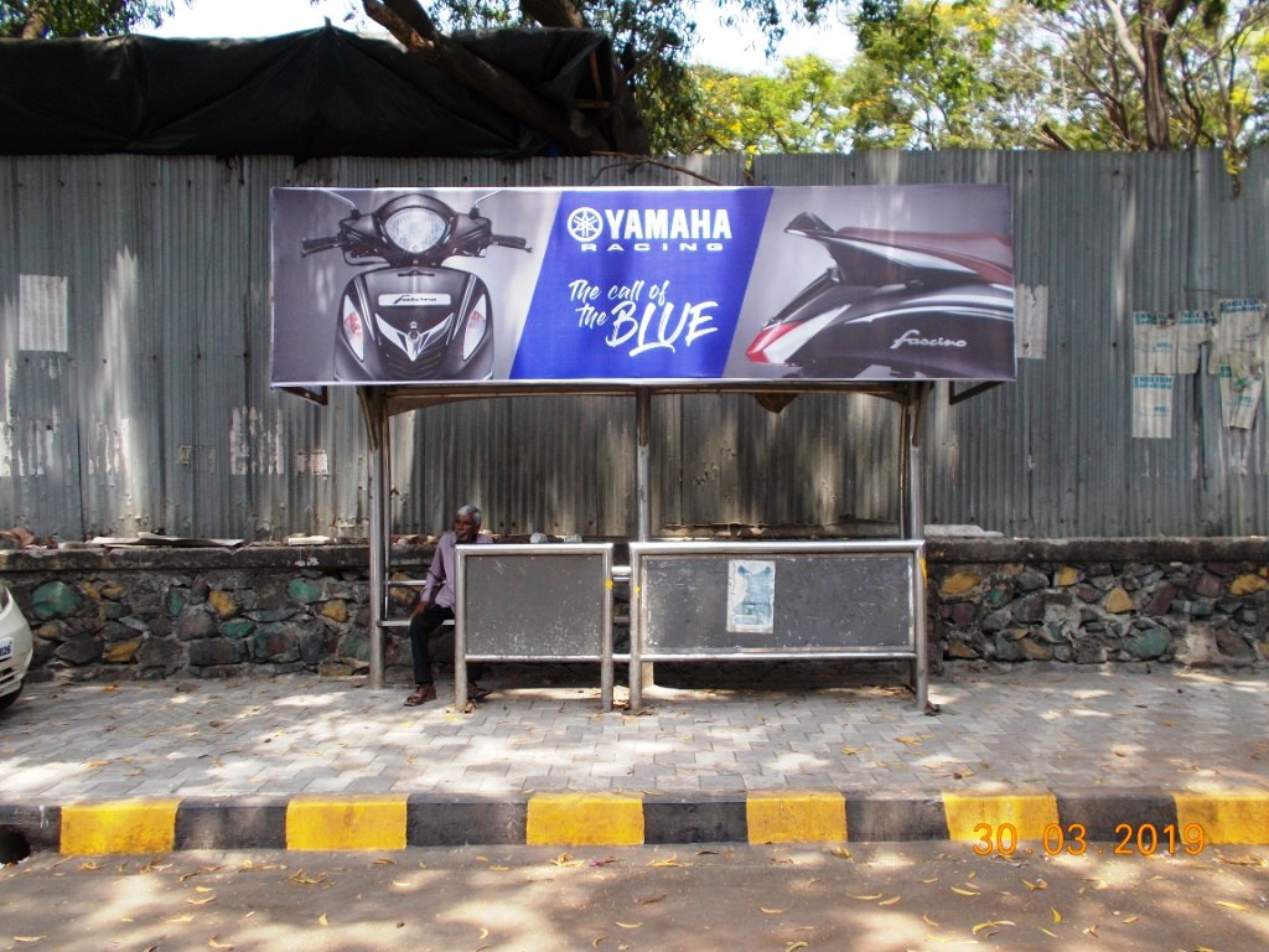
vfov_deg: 46.8
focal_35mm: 30
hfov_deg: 60.0
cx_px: 634
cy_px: 476
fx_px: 1100
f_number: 3.4
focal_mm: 5.3
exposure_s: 1/250
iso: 80
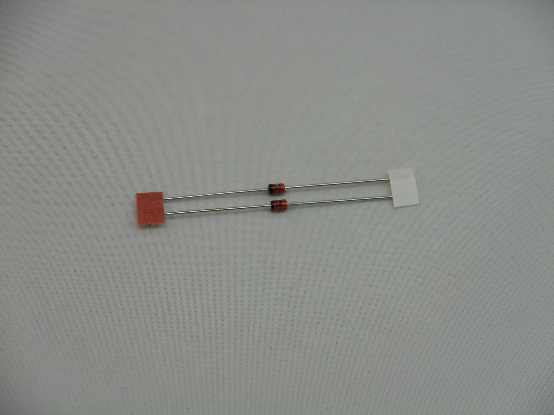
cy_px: 208
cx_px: 277
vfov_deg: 14.5
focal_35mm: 102
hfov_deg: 19.3
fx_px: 1632
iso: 100
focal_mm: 18.2
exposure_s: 1/60
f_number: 5.8
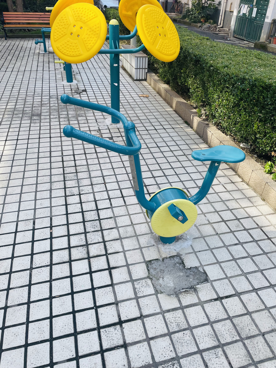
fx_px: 276
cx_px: 138
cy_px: 184
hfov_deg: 53.1
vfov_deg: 67.3
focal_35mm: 26
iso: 32
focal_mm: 4.2
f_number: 1.6
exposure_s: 1/502
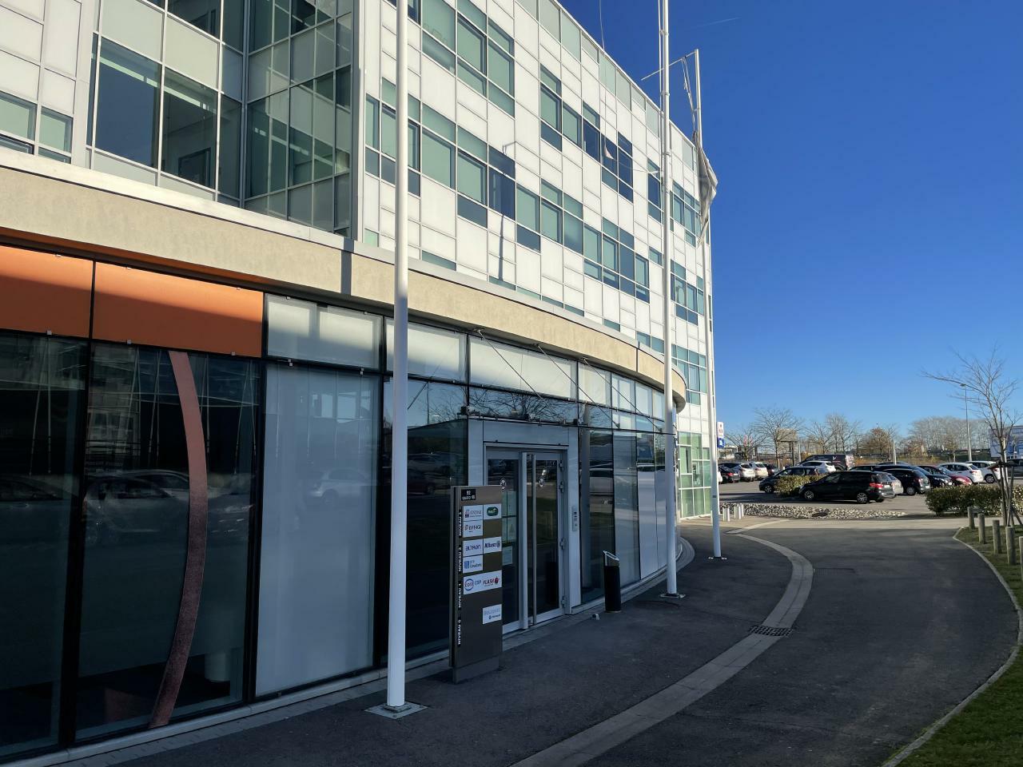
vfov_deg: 53.1
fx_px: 768
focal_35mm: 26
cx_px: 512
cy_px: 384
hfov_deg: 67.3
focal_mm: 4.2
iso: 32
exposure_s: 1/4651
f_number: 1.6
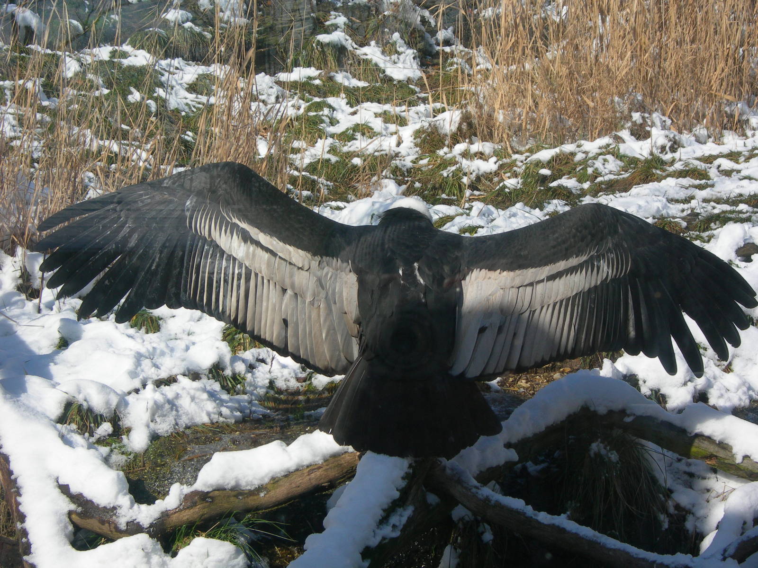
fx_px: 2015
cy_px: 284
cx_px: 379
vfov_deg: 16.1
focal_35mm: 92
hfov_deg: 21.3
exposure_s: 1/218
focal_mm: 19.1
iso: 50
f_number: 7.3
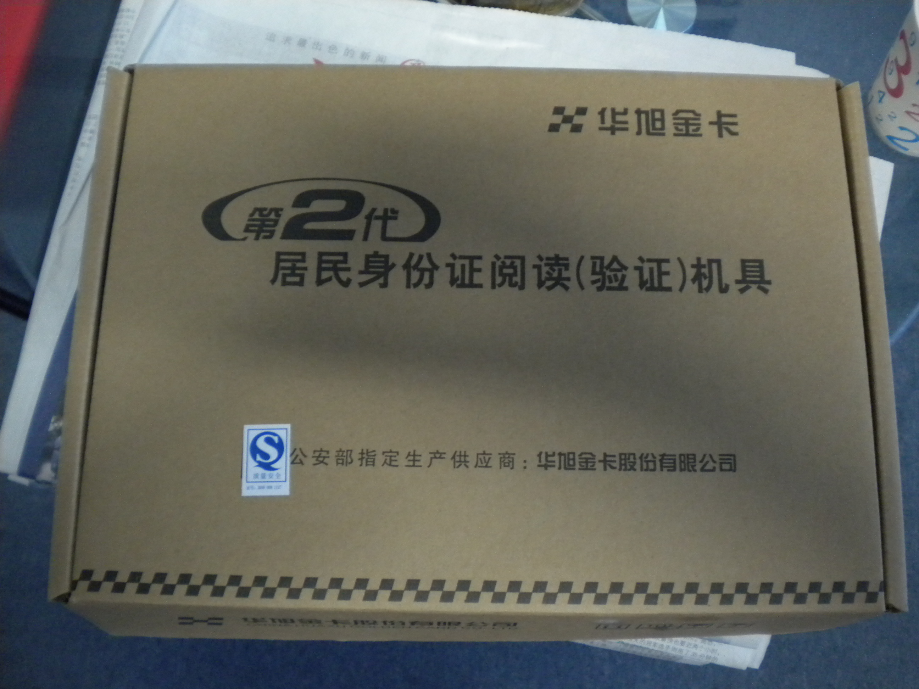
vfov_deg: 40.7
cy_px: 344
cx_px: 460
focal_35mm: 35
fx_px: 929
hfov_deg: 52.6
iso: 400
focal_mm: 6.3
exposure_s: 1/12
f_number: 3.1
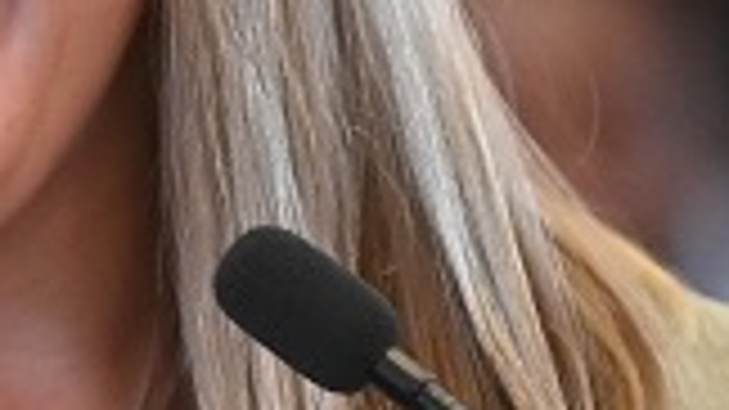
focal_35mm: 1318
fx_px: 25469
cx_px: 72
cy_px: 604
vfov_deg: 0.9
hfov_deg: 1.6
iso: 3200
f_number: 2.8
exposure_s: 1/250
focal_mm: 170
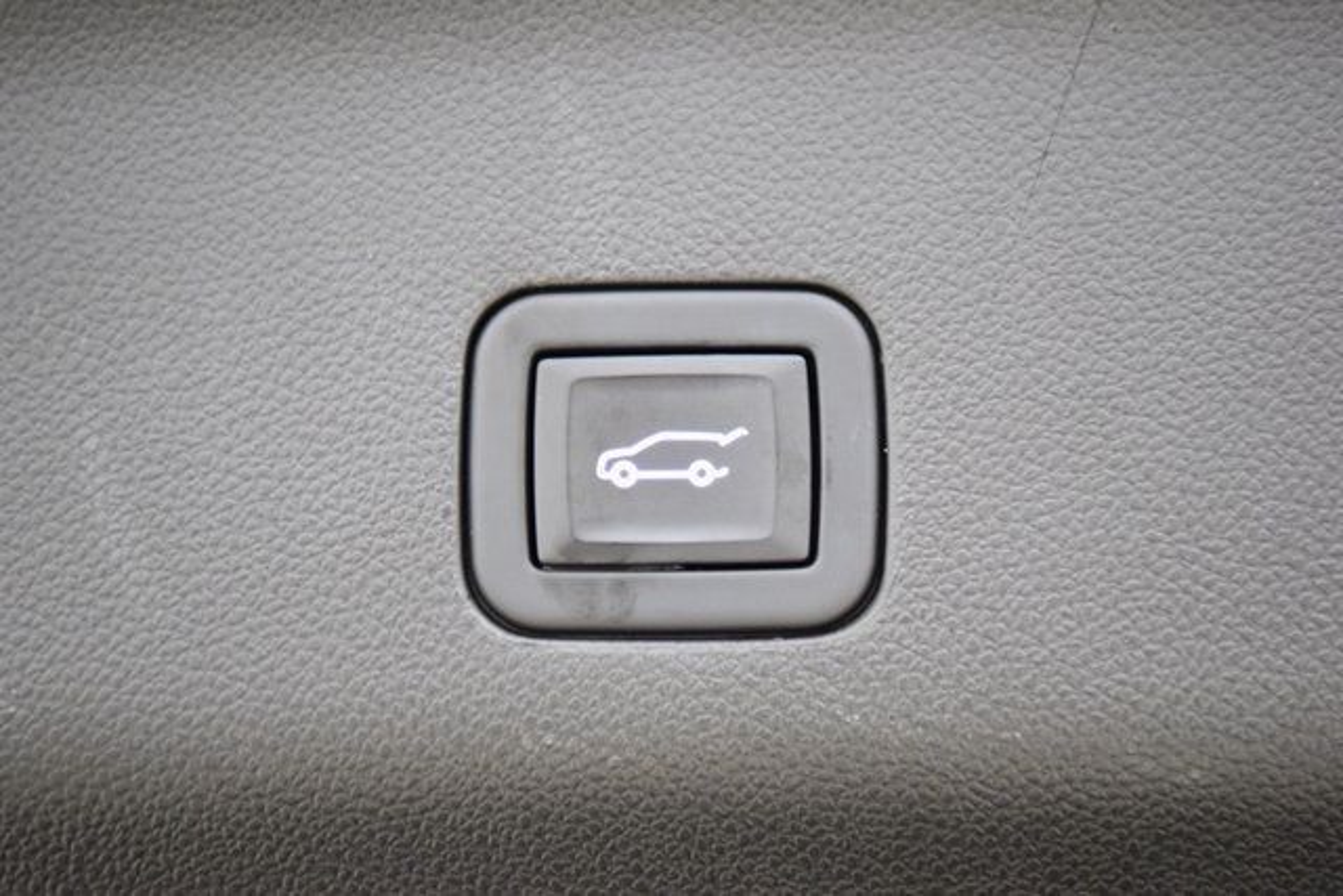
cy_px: 448
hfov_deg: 19.5
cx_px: 672
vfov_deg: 13.0
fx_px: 3918
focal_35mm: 105
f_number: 2.8
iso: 1600
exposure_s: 1/10
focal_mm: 70
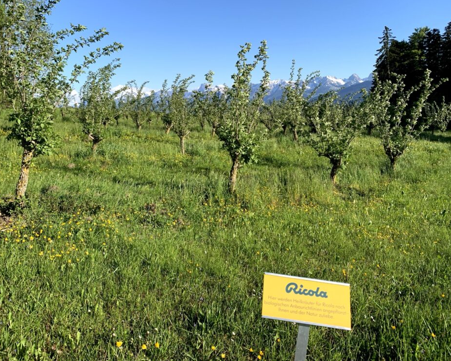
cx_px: 203
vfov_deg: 51.5
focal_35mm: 28
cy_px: 179
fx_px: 374
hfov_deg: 62.1
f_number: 1.8
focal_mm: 4.25
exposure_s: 1/1447
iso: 25
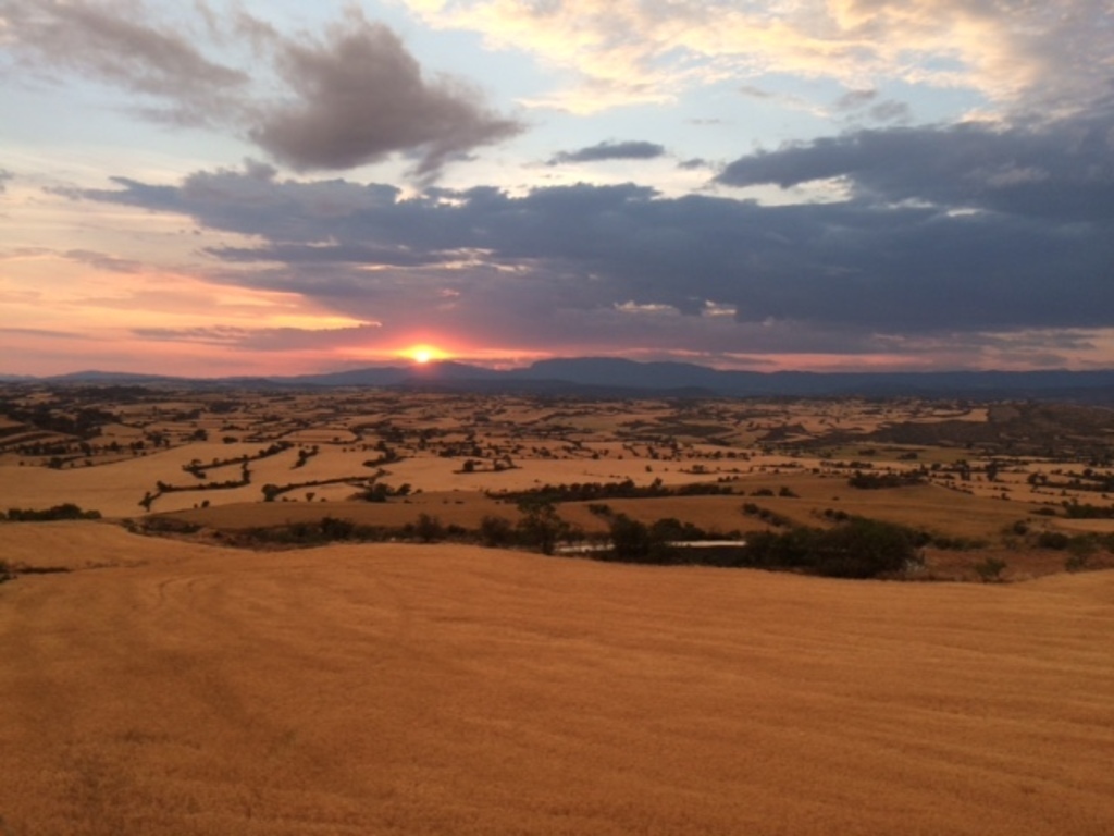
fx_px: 933
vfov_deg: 48.2
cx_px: 557
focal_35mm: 29
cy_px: 418
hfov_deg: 61.7
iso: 32
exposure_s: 1/328
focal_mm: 4.15
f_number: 2.2
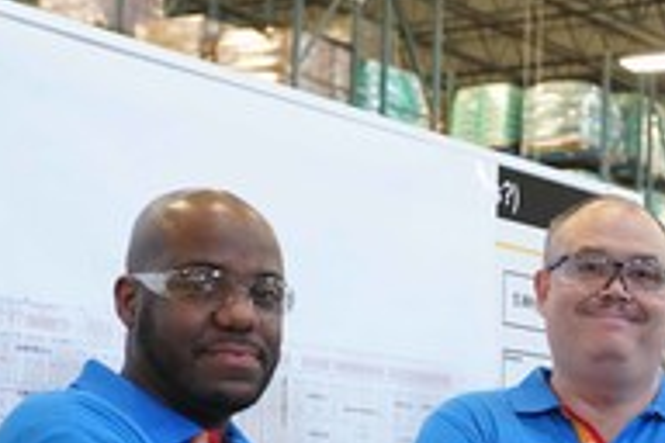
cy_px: 344
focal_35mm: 106
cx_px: 724
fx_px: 1958
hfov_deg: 18.6
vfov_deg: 12.9
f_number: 4
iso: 10000
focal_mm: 35
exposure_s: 1/160
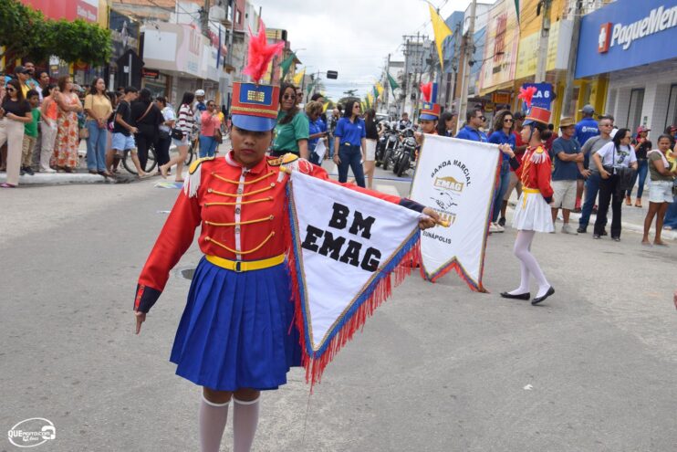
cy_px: 226
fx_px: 959
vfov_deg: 26.5
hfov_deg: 38.9
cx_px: 338
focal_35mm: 51
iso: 200
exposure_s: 1/320
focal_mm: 34
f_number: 9
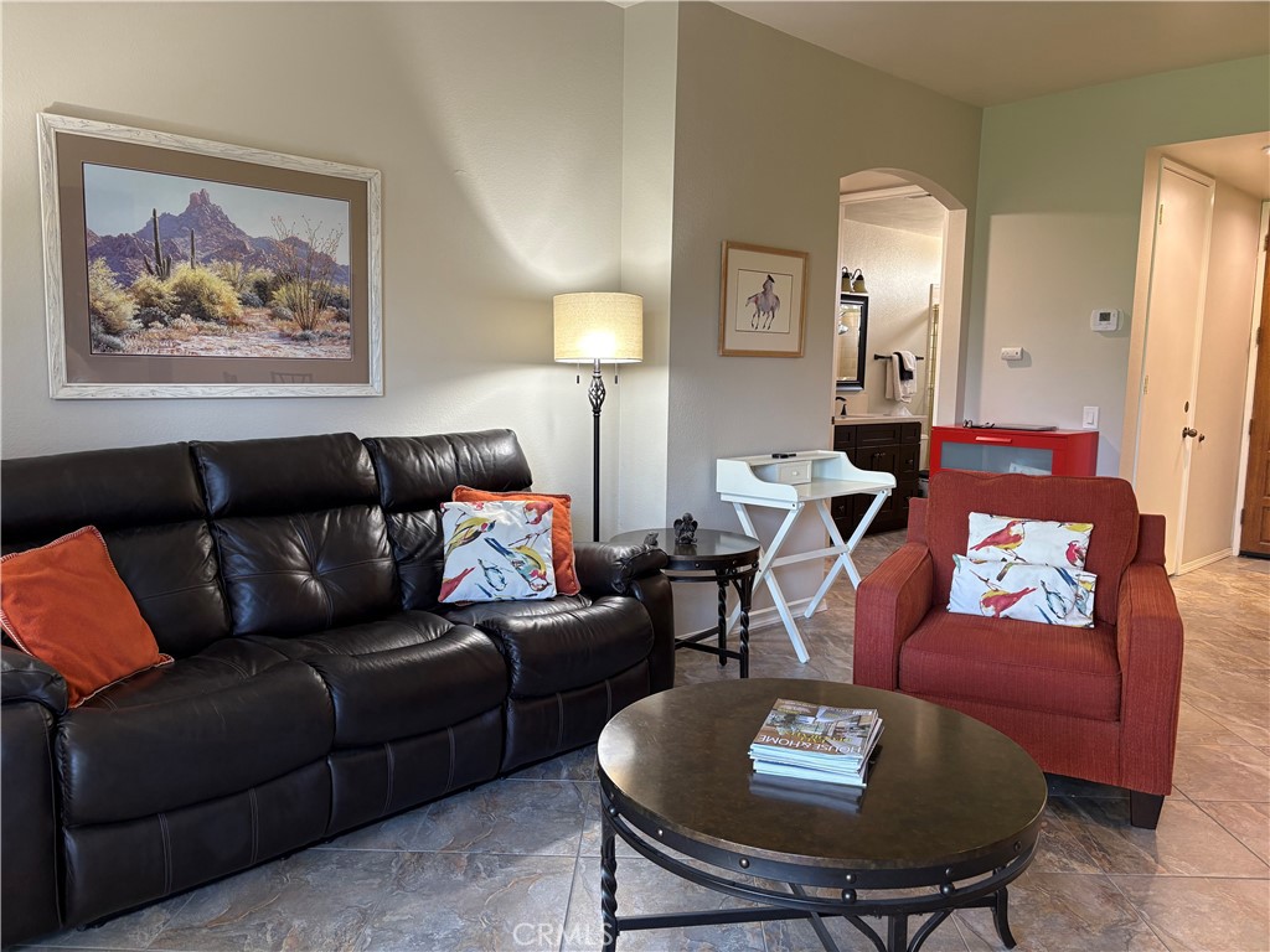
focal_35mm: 26
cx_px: 635
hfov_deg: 67.3
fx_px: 954
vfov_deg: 53.1
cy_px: 476
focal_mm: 5.96
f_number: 1.6
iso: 125
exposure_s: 1/60
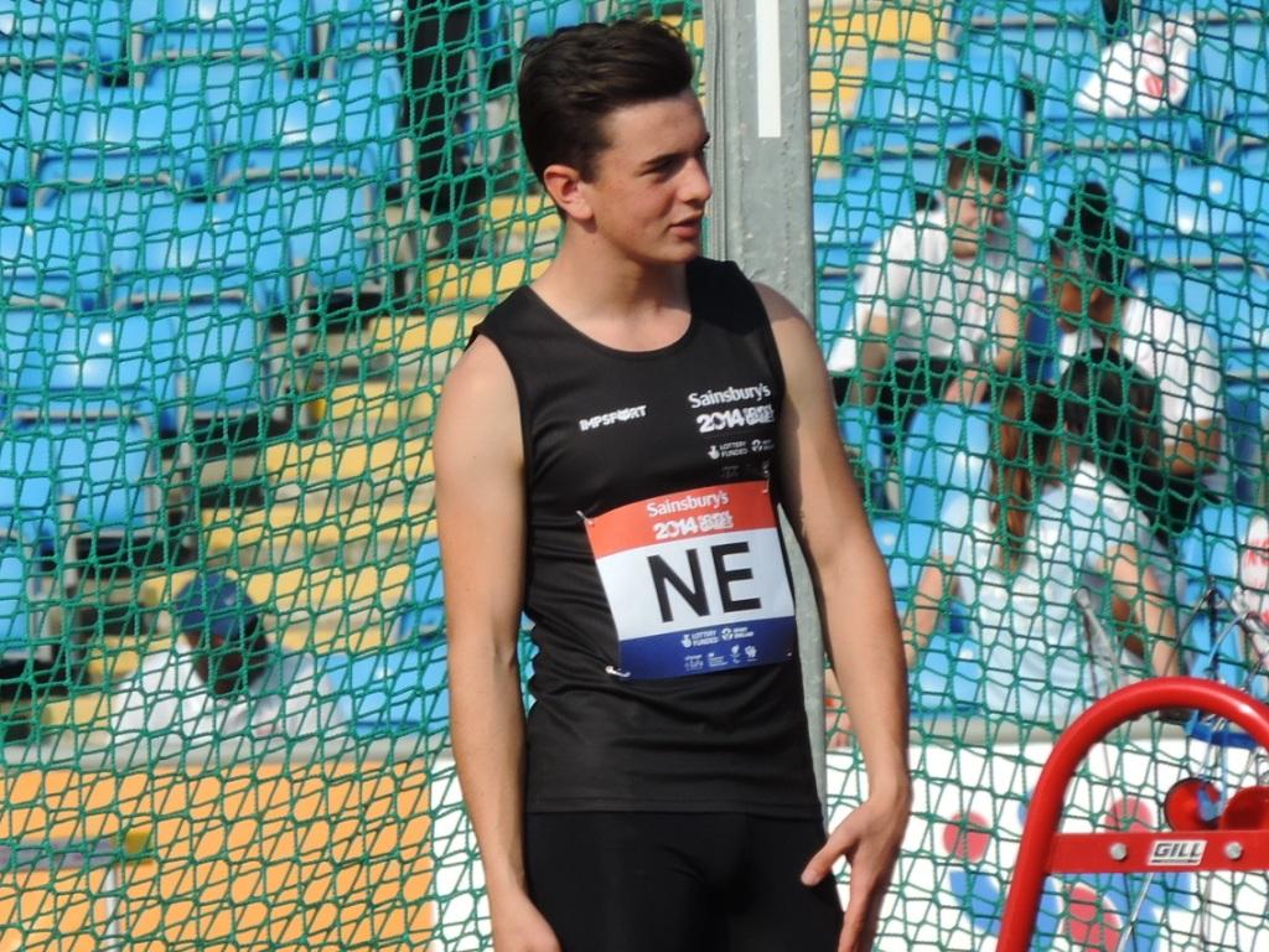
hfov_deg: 3.6
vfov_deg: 2.7
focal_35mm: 550
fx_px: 20163
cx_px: 634
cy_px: 476
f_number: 4.9
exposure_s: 1/500
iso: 80
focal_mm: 98.1
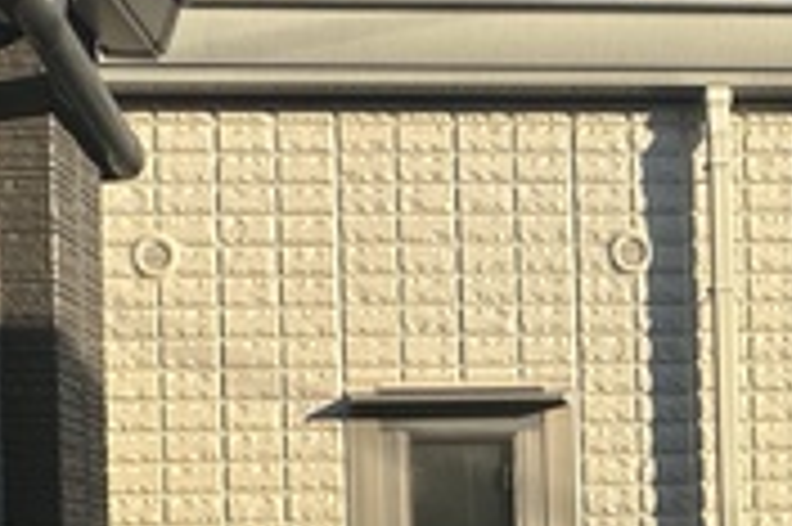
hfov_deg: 32.8
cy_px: 614
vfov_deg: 21.8
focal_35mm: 58
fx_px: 1275
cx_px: 711
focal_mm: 2.22
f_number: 2.2
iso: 50
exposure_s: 1/2257
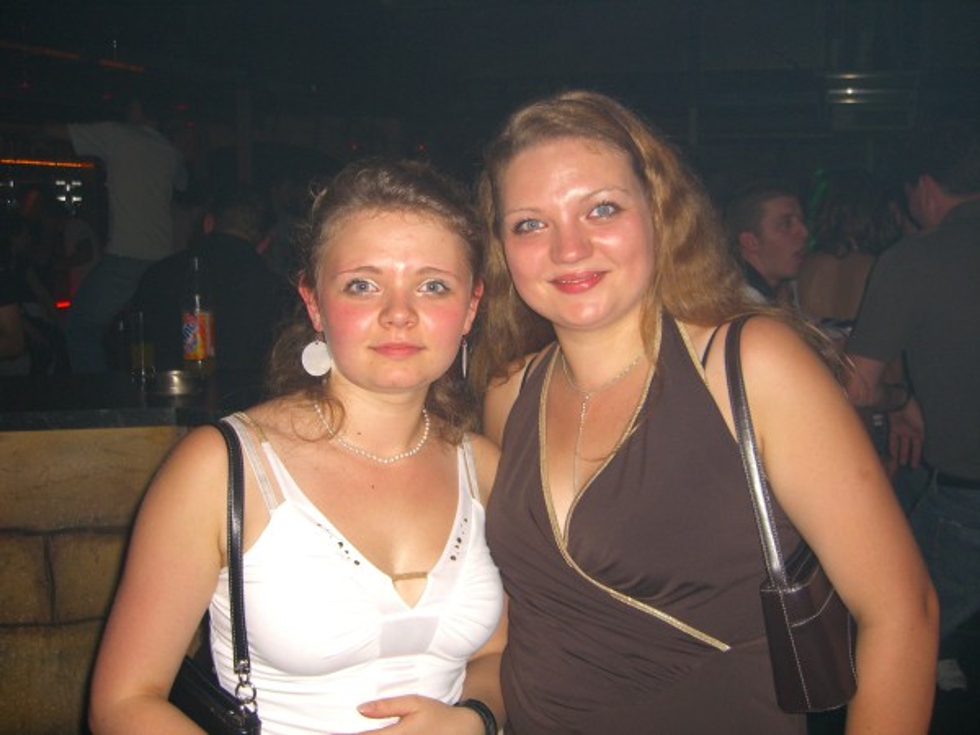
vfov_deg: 37.7
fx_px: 1076
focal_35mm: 38
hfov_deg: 49.0
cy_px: 368
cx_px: 490
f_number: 2.8
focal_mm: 7.9
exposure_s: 1/60
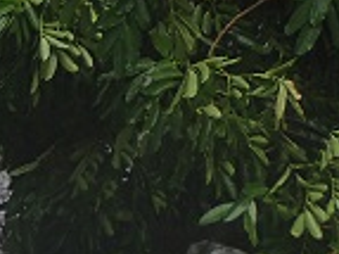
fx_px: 1888
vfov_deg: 7.5
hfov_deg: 9.7
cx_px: -296
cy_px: -147
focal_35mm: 193
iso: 100
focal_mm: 8.41
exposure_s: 1/100
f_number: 3.1
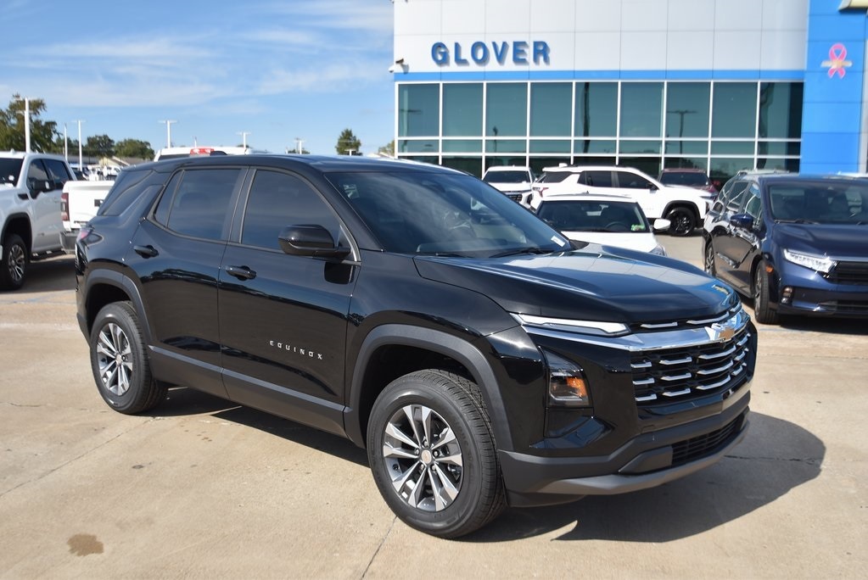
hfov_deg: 53.1
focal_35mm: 36
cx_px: 434
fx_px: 869
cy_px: 290
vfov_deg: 36.9
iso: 100
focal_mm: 24
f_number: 4.5
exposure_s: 1/640
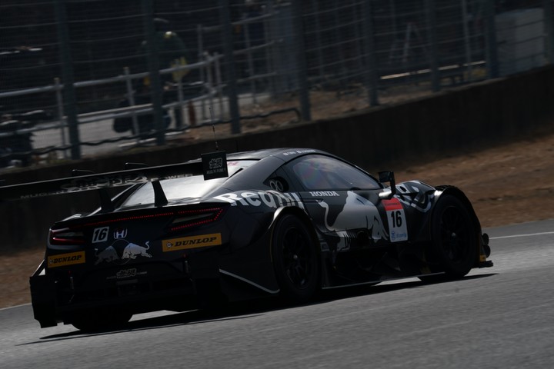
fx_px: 7694
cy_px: 184
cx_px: 277
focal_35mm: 500
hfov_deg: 4.1
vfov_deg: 2.7
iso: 200
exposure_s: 1/800
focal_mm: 500
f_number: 11
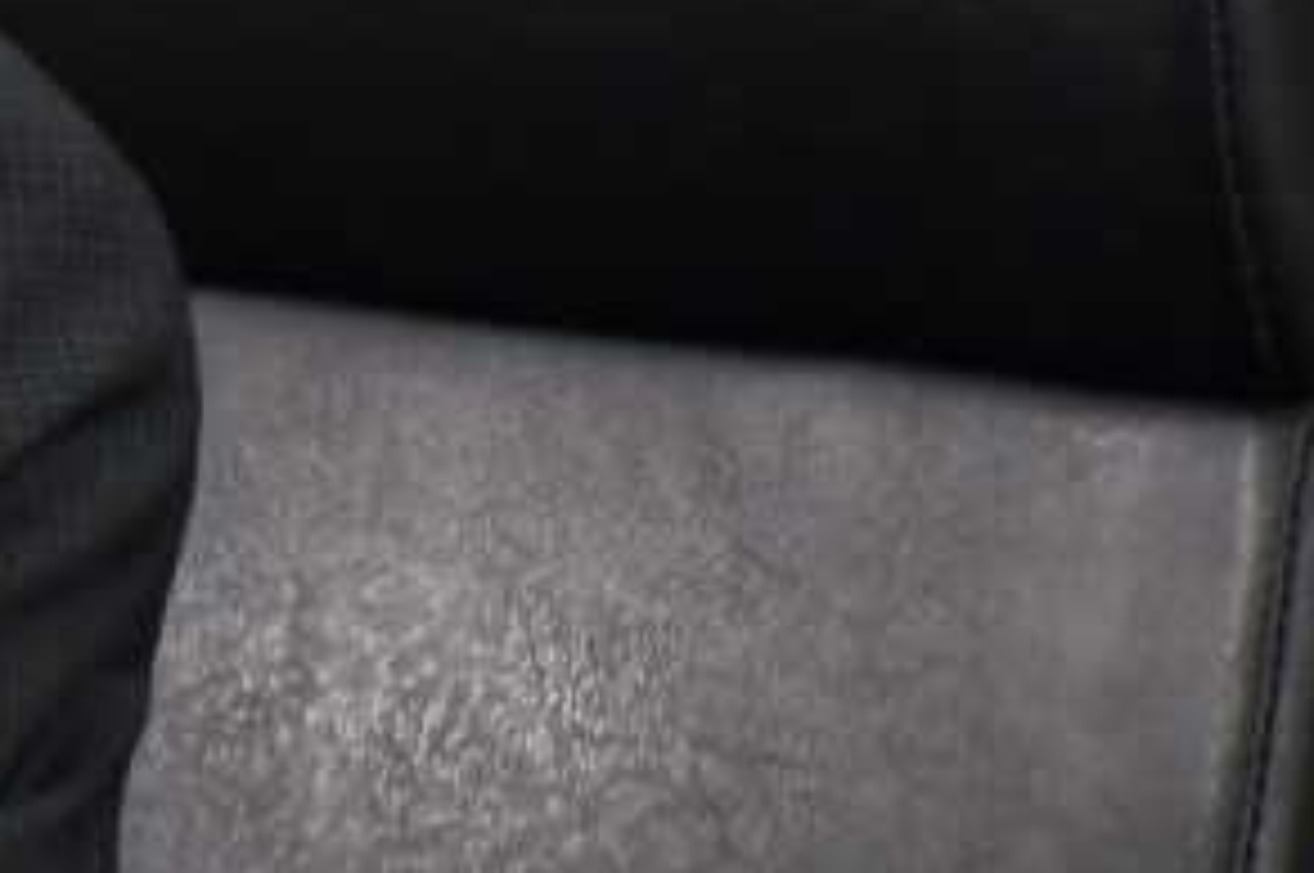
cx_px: -1444
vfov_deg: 1.6
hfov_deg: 2.5
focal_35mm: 833
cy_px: 248
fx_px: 30370
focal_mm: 100
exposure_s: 1/160
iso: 1000
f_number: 5.6
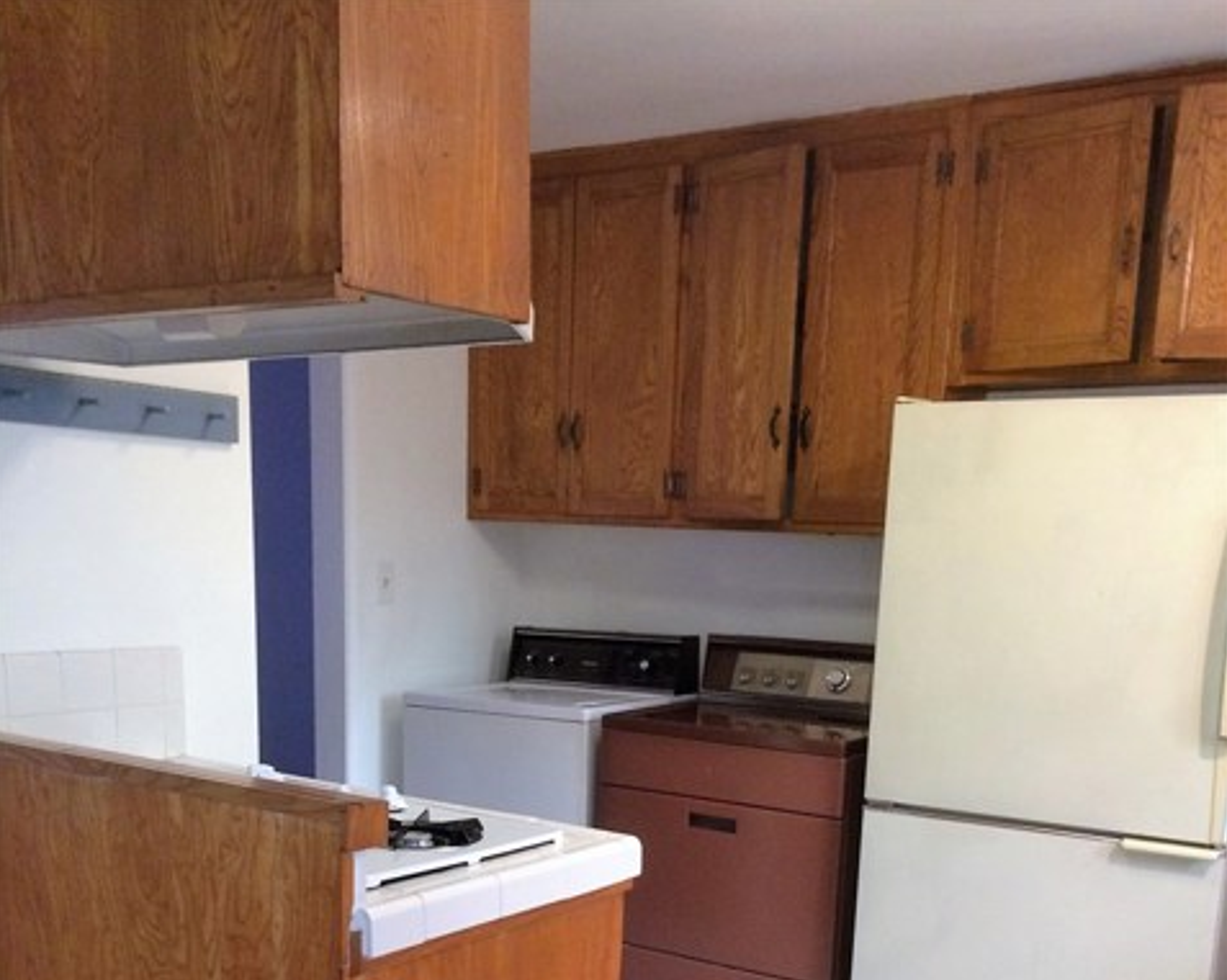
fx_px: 1379
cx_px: 612
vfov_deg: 37.4
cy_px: 818
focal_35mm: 38
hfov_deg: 48.0
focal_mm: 4.15
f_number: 2.2
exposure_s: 1/30
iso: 250
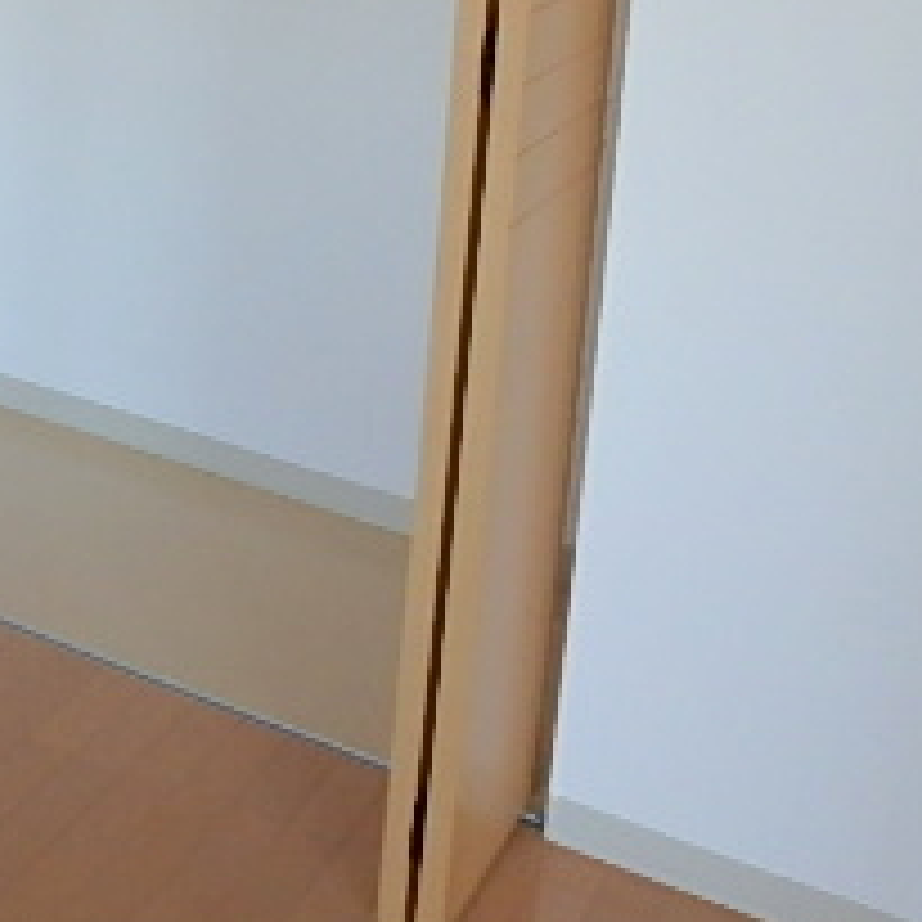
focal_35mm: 58
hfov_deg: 28.4
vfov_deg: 27.4
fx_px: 1748
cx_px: 90
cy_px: -58
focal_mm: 3.7
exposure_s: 1/30
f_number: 3.5
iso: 200
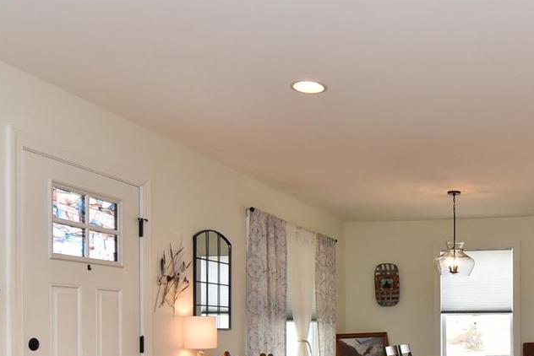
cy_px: 329
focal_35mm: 41
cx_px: 454
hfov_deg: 44.2
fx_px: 608
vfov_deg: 31.0
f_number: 7.1
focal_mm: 12
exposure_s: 1/60
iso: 800
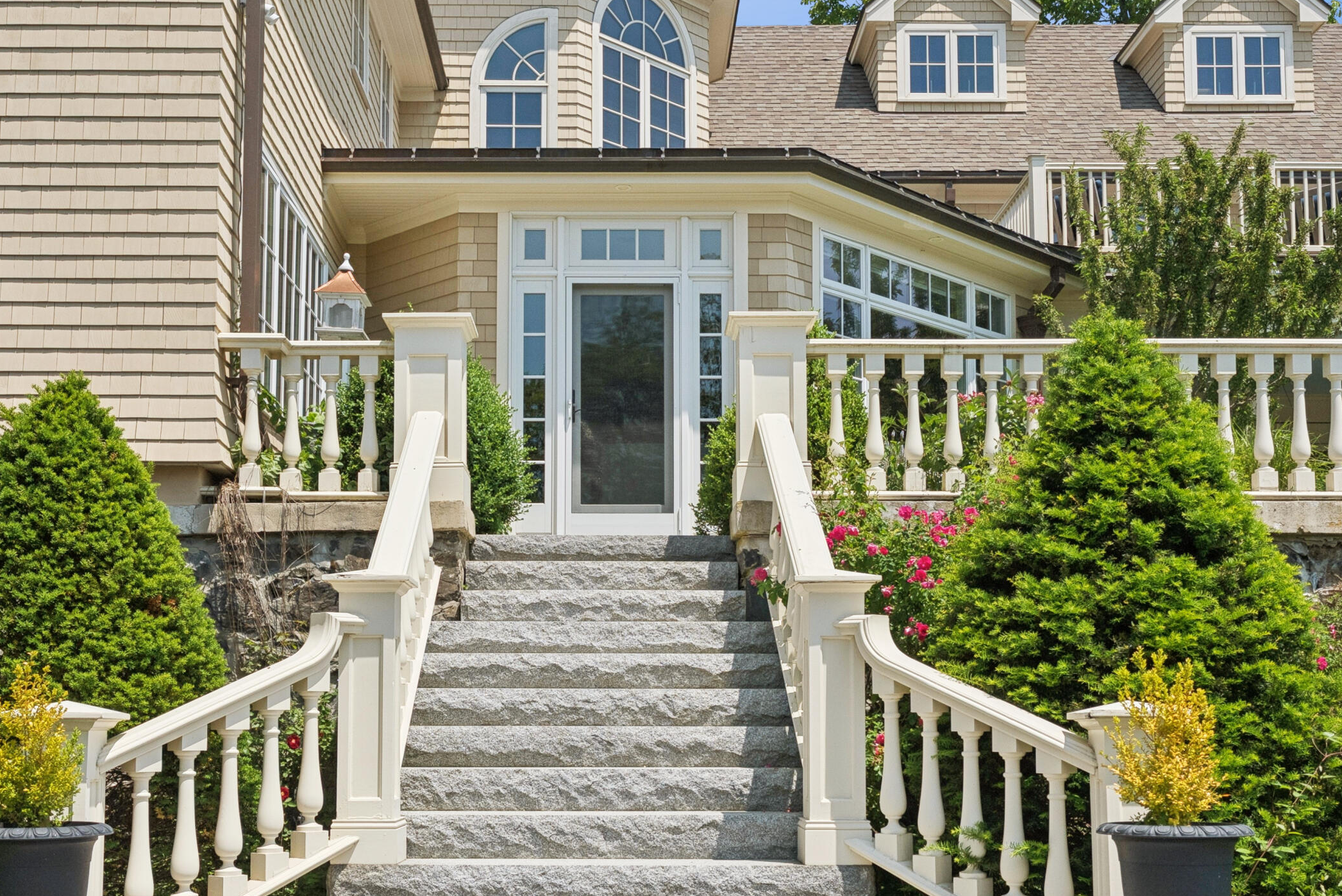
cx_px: 631
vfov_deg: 31.0
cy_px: 590
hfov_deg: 45.4
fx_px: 1603
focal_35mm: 43
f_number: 7.1
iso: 320
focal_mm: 30
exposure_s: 1/2500
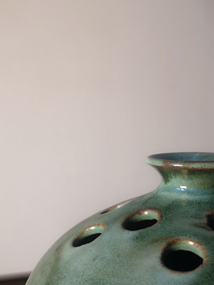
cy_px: 142
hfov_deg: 27.0
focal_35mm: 54
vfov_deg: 35.5
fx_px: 445
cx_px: 107
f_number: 1.8
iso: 160
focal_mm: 3.95
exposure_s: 1/33.3
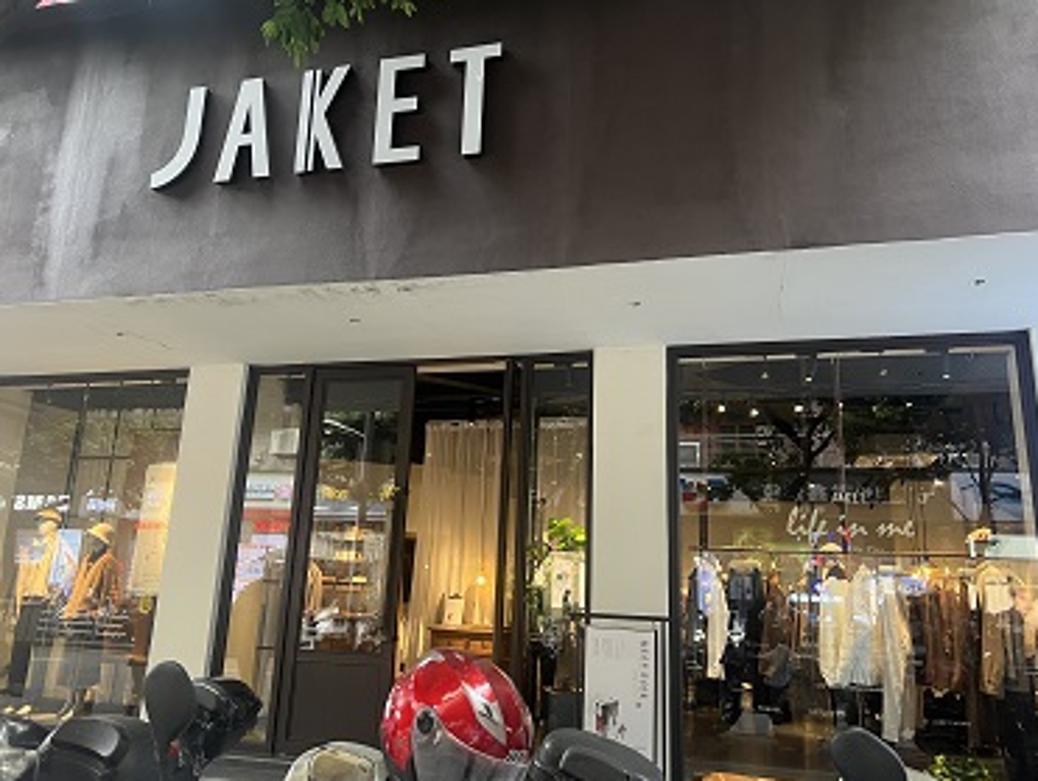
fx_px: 840
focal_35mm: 28
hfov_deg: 63.4
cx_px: 520
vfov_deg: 49.8
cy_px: 370
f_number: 1.5
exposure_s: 1/50
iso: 125
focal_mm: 5.7
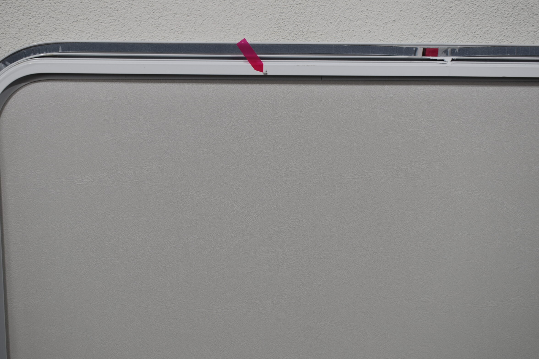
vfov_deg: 26.7
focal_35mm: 51
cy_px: 193
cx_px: 253
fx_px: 757
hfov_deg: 39.2
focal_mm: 31
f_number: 5.6
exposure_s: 1/125
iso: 250
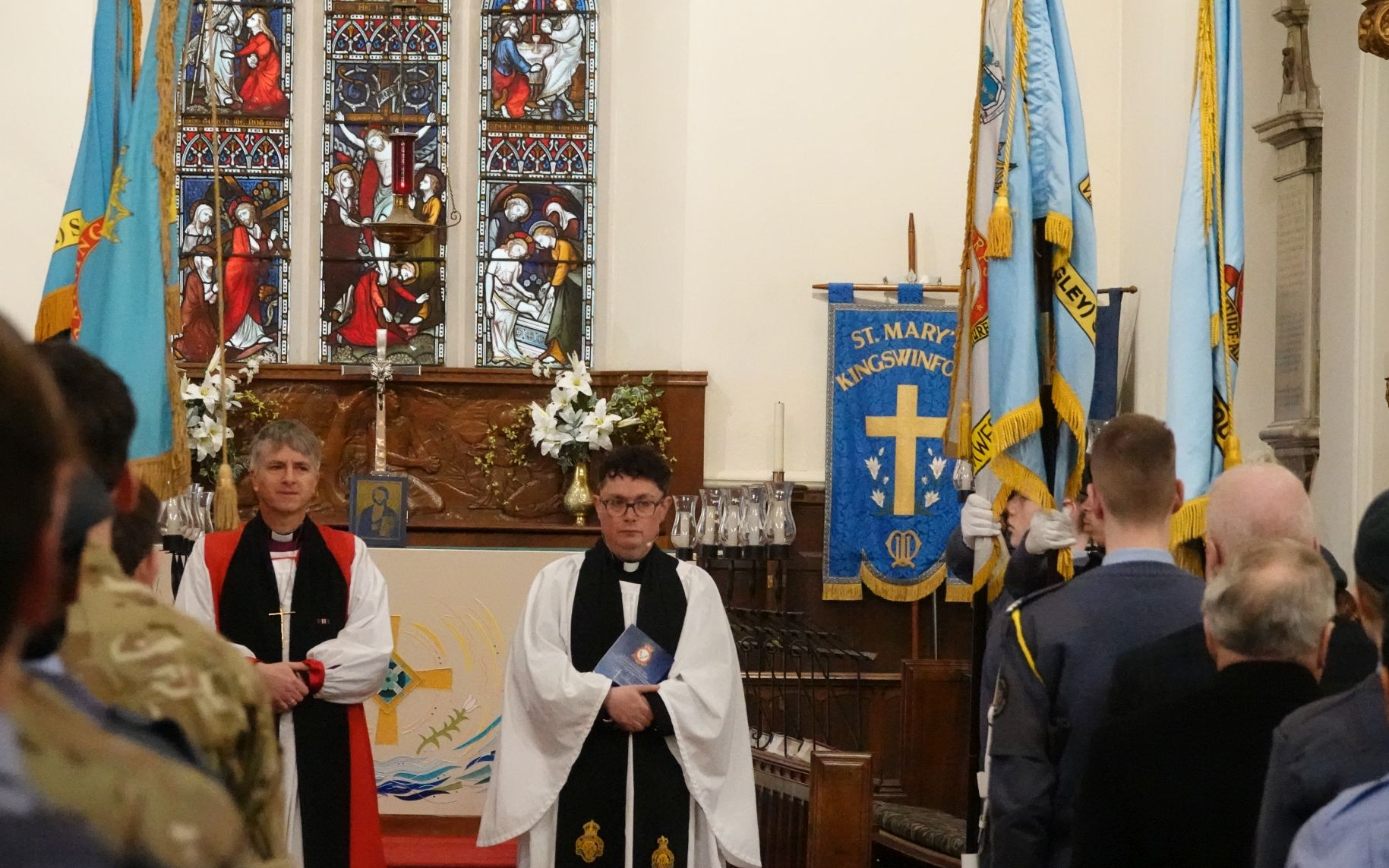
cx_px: 632
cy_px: 445
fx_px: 6284
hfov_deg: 12.6
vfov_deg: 7.9
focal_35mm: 166
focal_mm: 54.57
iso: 6400
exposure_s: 1/500
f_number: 4
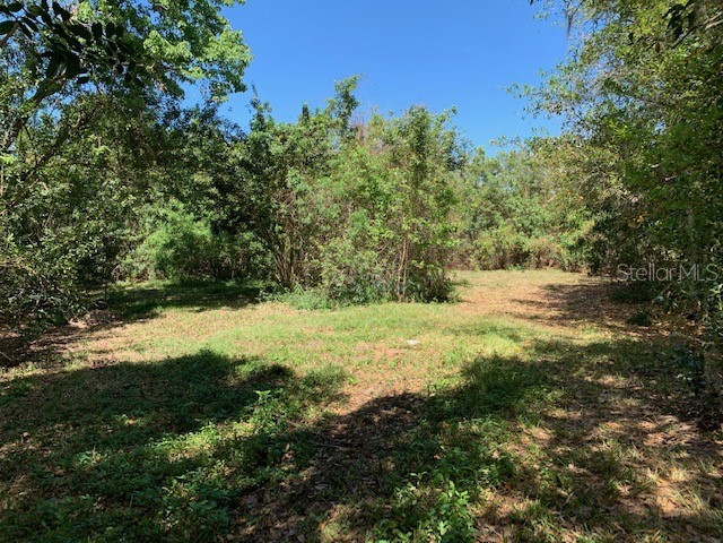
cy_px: 272
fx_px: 543
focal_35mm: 26
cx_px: 362
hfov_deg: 67.3
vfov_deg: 53.1
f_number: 1.8
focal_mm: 4.25
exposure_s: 1/727
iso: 25
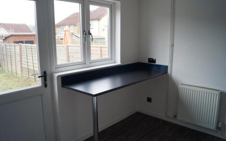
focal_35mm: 28
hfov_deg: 66.5
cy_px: 67
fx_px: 172
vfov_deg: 44.5
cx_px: 114
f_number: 4
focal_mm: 18
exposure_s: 1/60
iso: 400
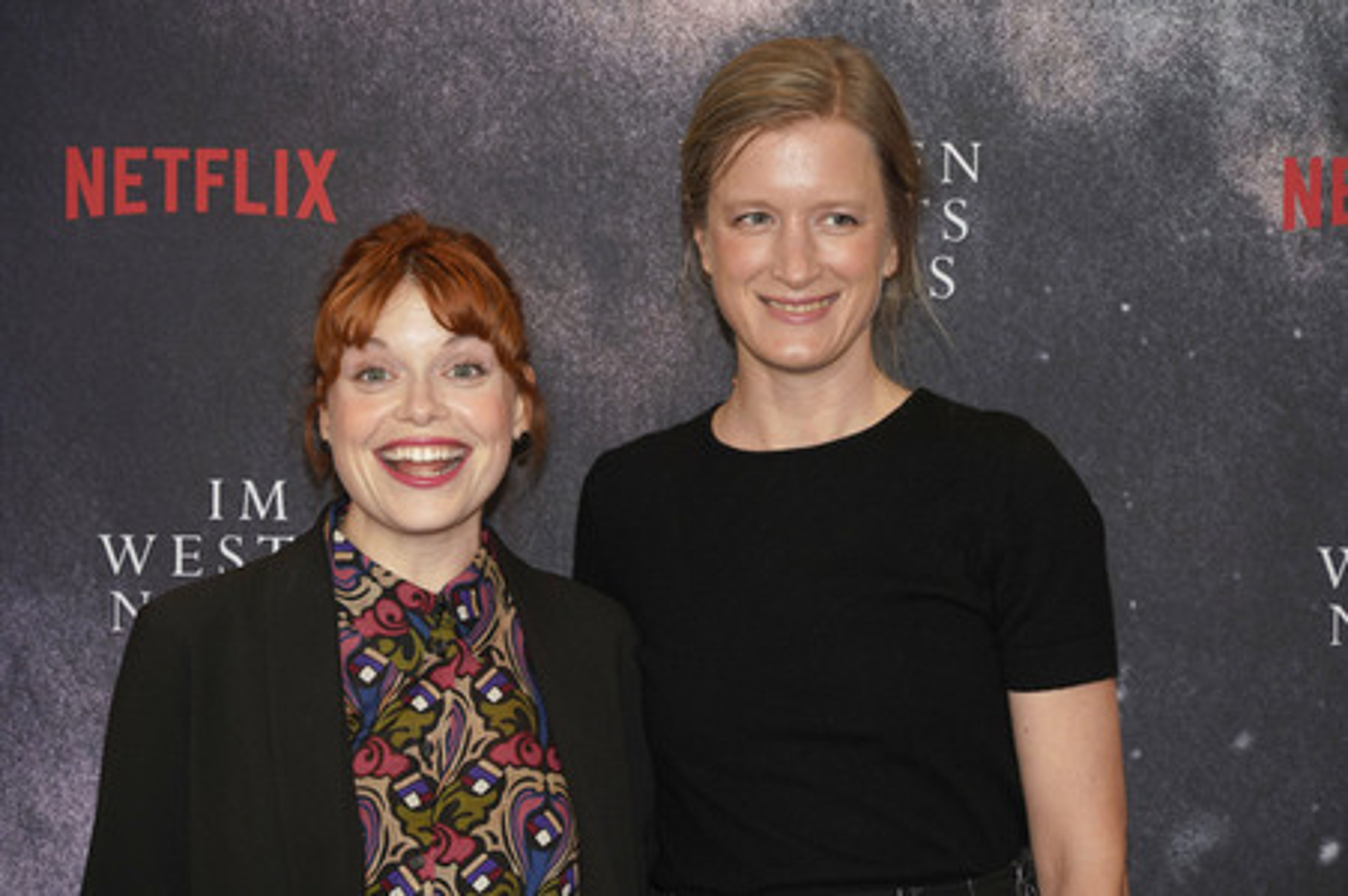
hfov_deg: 20.0
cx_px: 674
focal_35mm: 102
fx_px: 3816
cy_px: 448
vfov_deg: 13.4
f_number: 5.6
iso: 320
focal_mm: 102
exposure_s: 1/160
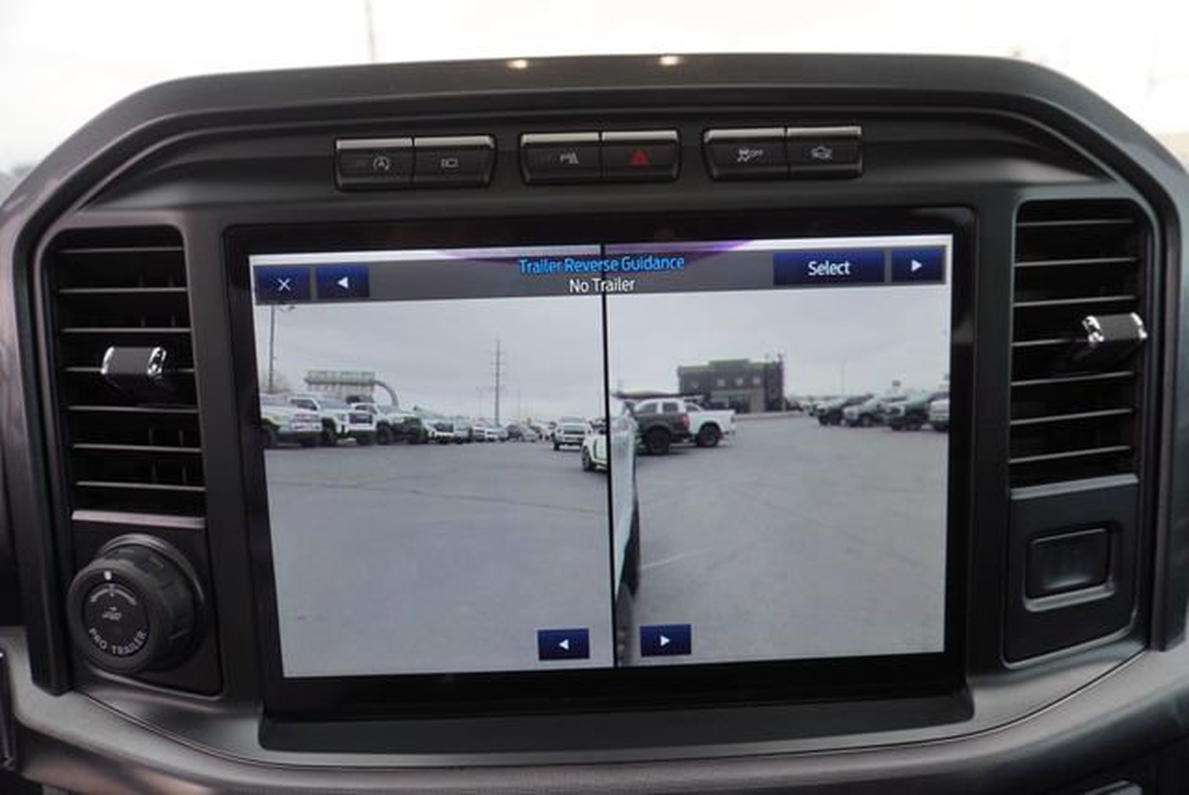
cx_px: 594
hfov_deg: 73.7
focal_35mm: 24
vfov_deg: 53.2
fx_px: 793
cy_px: 398
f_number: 4
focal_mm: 16
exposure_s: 1/60
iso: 100
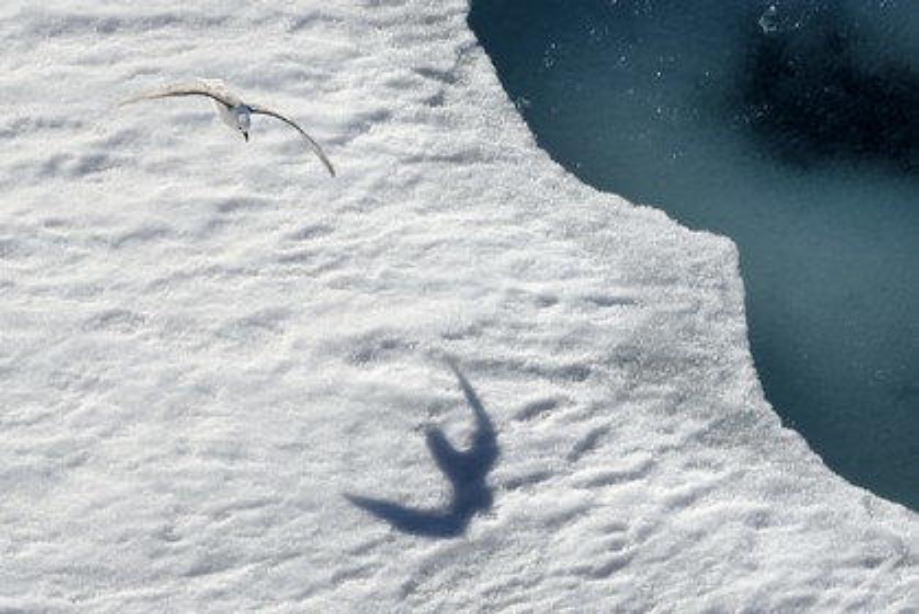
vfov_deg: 6.9
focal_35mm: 200
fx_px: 5109
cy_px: 307
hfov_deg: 10.3
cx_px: 460
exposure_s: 1/400
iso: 200
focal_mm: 200
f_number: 13
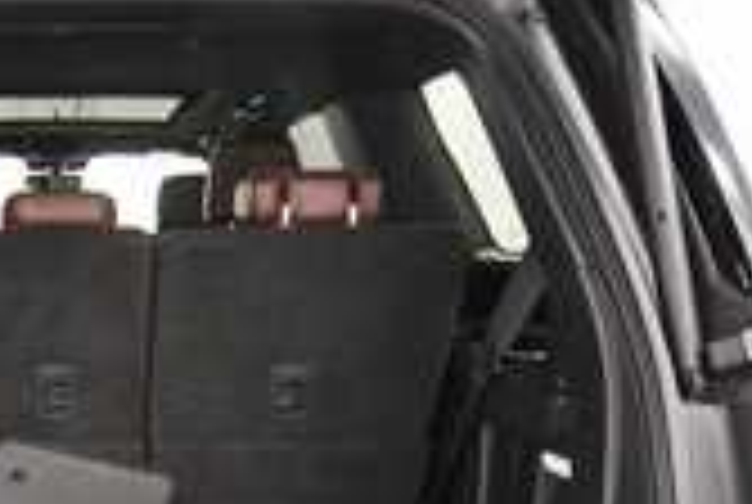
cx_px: 54
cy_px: 403
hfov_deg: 41.2
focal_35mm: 43
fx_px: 900
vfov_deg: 30.6
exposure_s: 1/100
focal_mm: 12
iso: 3200
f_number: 4.8
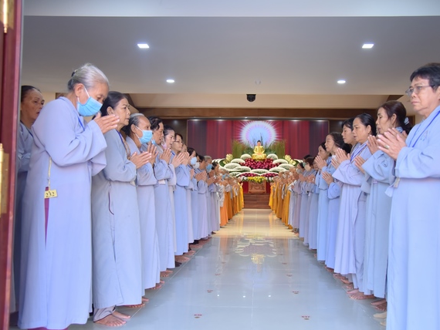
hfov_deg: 53.8
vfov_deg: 41.8
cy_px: 163
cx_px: 249
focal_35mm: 34
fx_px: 432
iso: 1000
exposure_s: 1/125
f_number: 4.5
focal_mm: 31
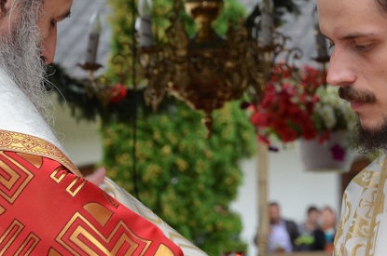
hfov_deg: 5.6
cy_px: 101
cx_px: 238
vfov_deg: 3.7
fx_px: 3953
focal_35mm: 368
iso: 500
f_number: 9
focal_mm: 85
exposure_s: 1/200
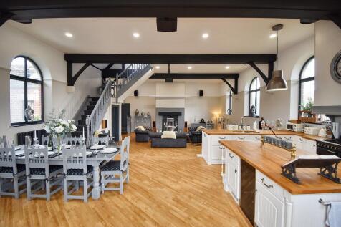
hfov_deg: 100.4
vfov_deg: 77.3
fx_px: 142
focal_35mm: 15
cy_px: 114
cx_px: 170
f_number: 4.5
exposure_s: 1/15
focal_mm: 10
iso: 125
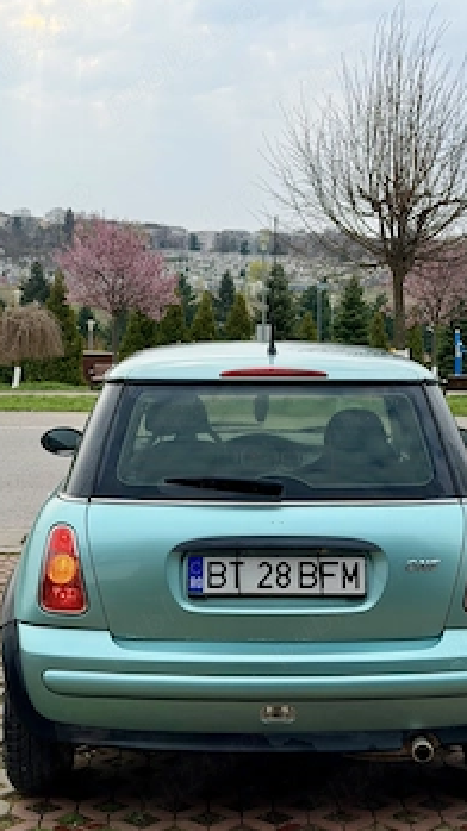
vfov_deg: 34.9
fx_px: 1322
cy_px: 462
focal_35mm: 60
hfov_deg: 20.0
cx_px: 264
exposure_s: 1/1980
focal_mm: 6.76
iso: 64
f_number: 1.78
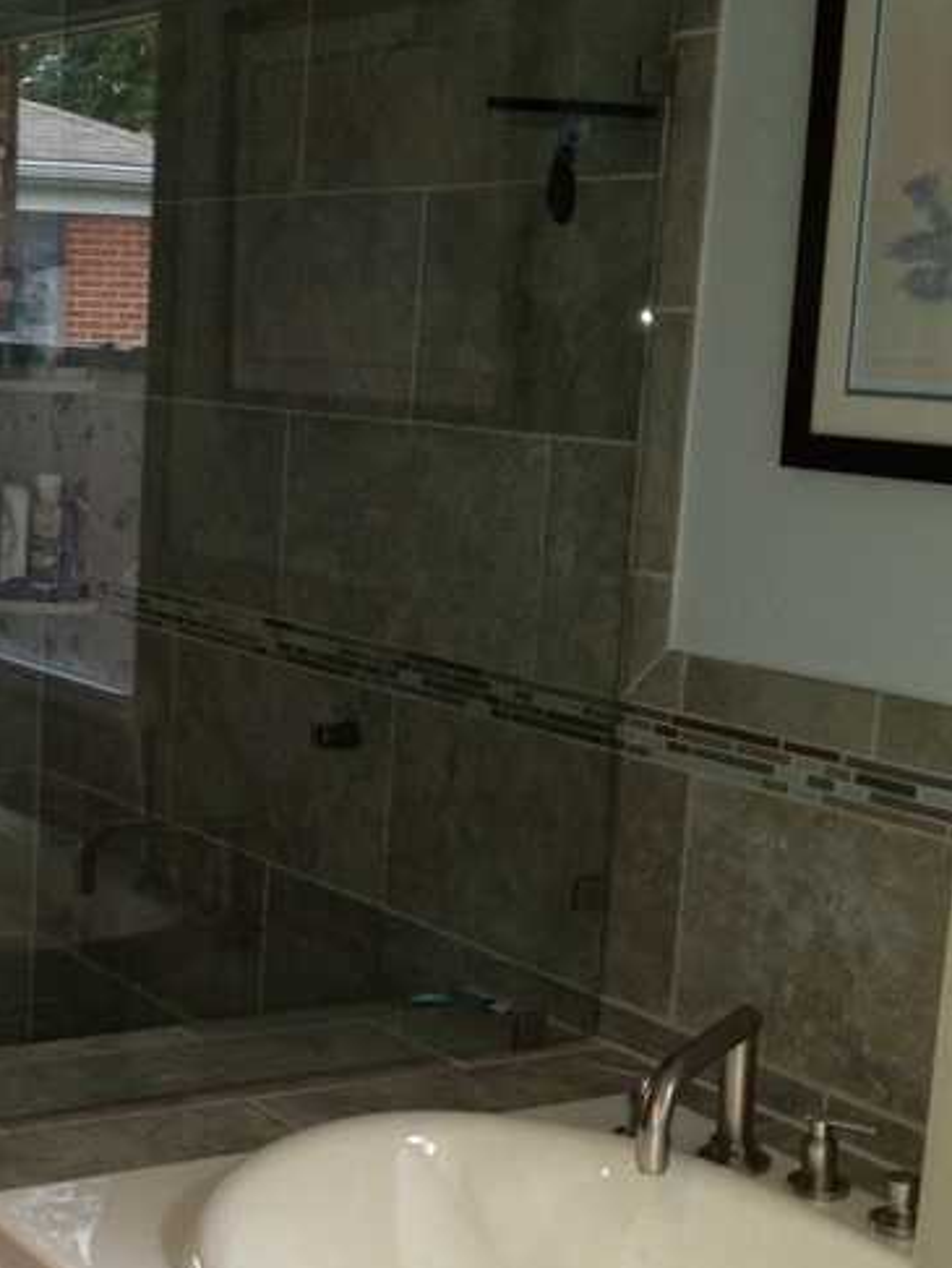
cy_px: 796
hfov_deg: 19.9
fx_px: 2638
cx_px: 13
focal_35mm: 72
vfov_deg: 26.9
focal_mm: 4.28
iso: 160
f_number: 2.4
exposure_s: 1/20
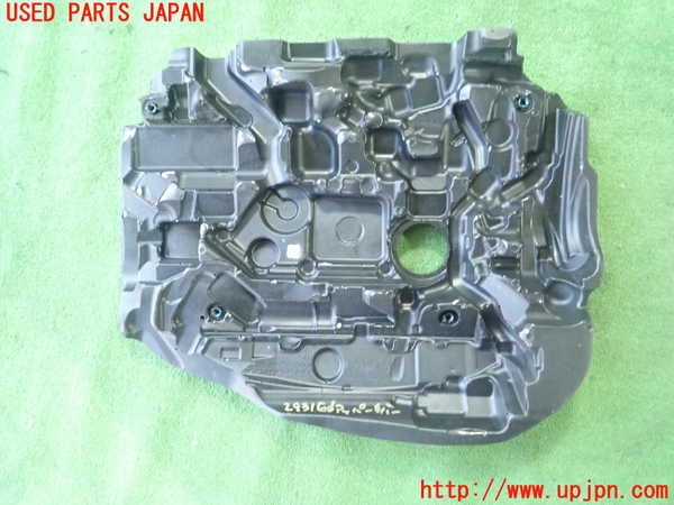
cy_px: 252
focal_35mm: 25
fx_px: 487
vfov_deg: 54.9
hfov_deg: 69.4
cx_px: 337
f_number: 2
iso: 320
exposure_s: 1/30
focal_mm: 4.5
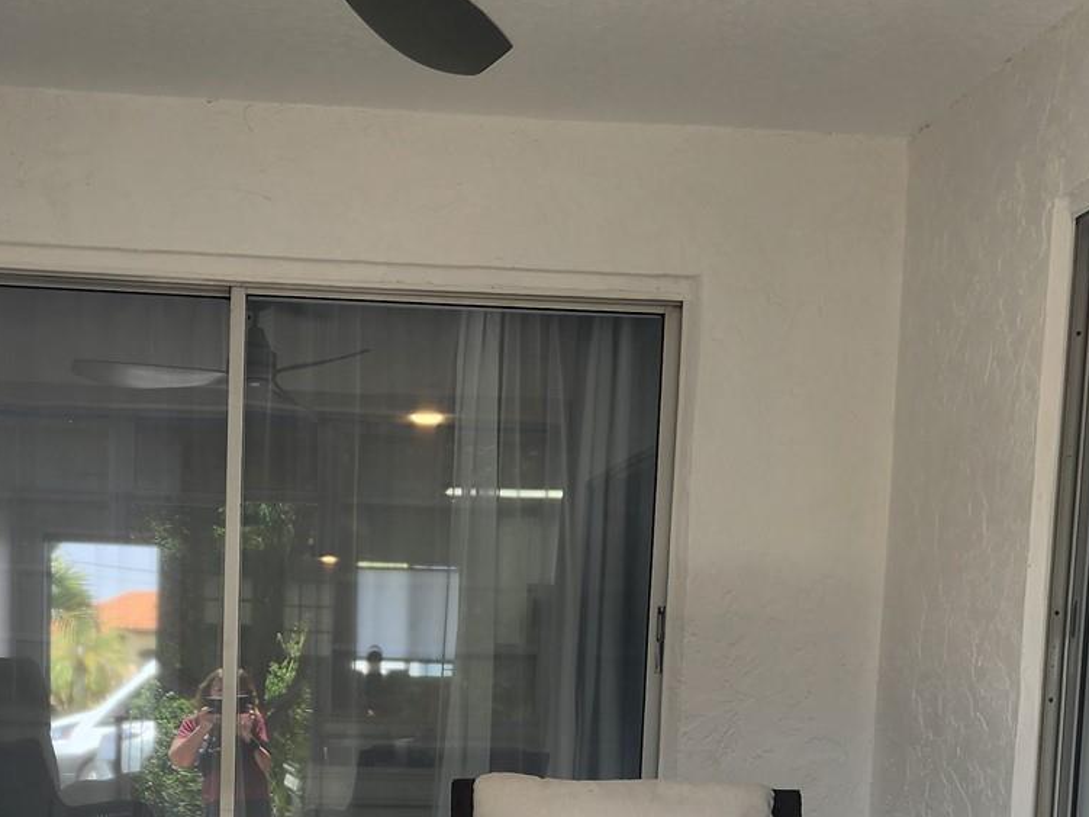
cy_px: 817
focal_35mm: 49
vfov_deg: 27.9
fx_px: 1541
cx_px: 318
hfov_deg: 38.2
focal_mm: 6.4
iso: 20
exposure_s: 1/180
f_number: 1.8
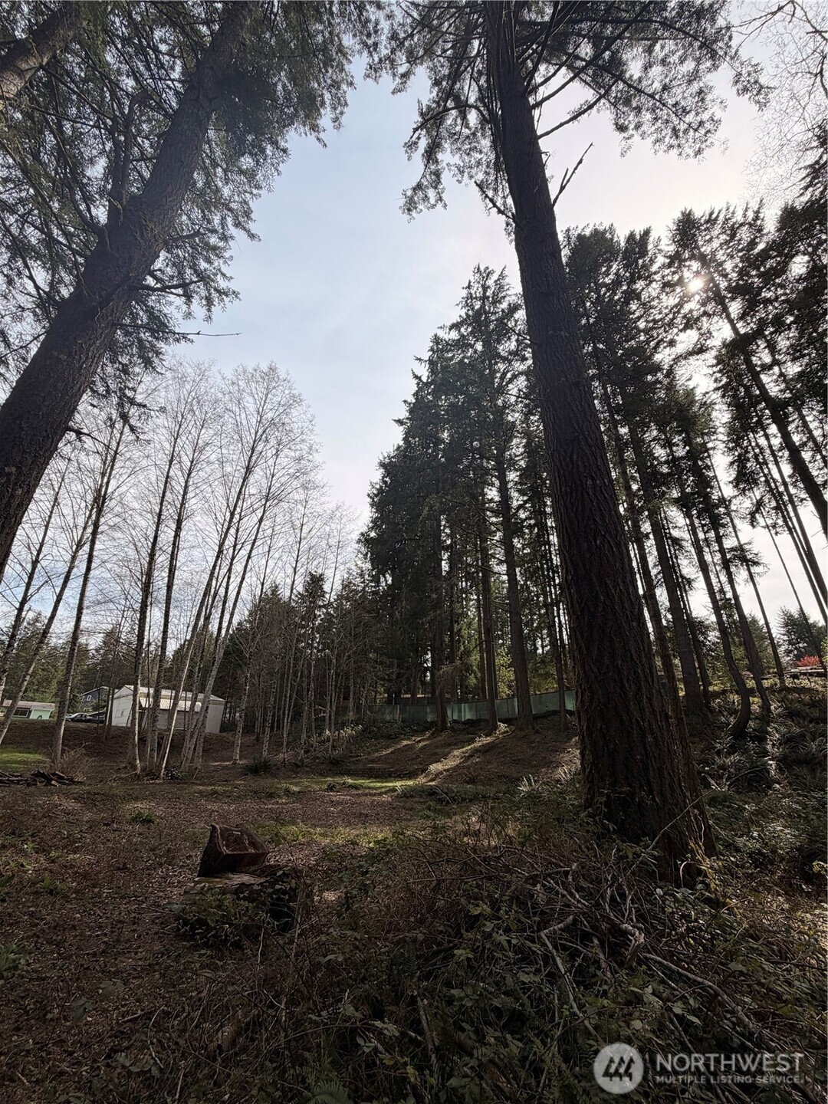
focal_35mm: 14
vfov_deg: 102.1
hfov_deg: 85.7
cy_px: 552
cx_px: 414
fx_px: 446
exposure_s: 1/789
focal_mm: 2.22
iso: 20
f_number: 2.2
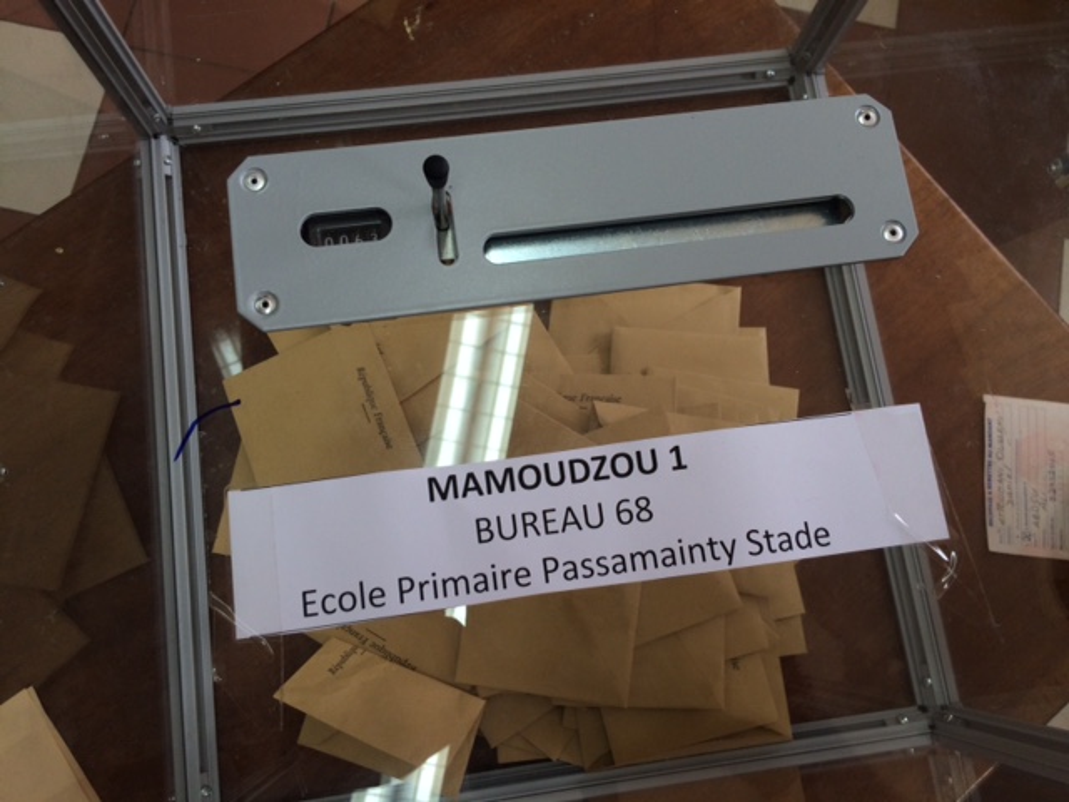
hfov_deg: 61.7
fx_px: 896
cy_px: 401
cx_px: 534
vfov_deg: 48.2
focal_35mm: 29
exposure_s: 1/120
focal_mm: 4.15
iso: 40
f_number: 2.2
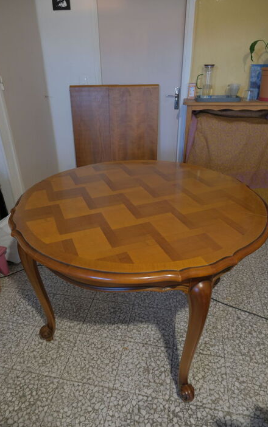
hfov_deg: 51.1
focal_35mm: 24
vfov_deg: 74.8
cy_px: 217
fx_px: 280
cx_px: 129
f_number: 4
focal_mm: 15.2
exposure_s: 1/8
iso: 800
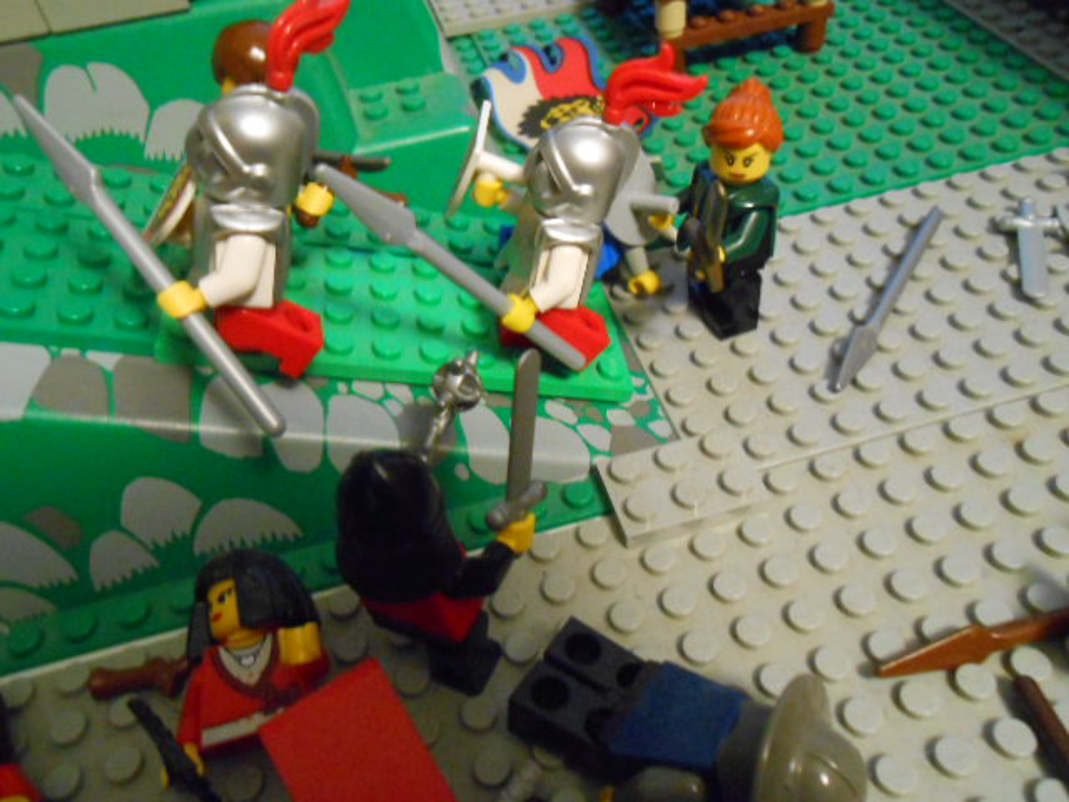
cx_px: 534
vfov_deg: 46.8
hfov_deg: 60.0
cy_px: 401
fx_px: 926
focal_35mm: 30
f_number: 3.8
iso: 800
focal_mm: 5.3
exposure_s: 1/4
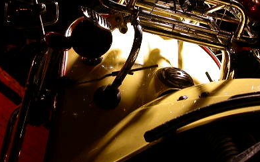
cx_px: 147
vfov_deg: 19.6
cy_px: 47
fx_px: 467
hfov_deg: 31.0
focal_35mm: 66
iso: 100
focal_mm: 7.85
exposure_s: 1/25.1
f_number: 2.6
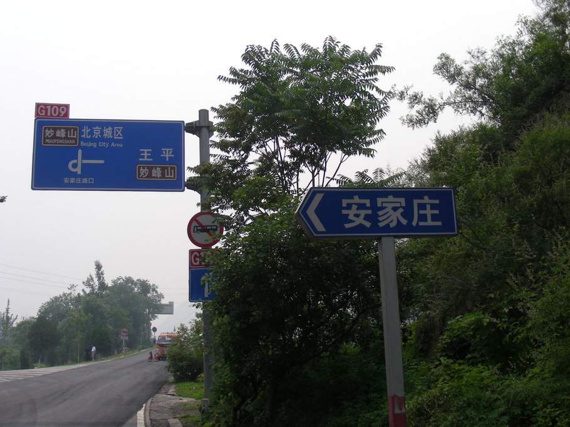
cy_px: 214
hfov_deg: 43.0
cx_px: 285
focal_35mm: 44
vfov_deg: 32.9
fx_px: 724
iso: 50
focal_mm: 7.4
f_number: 4
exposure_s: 1/542
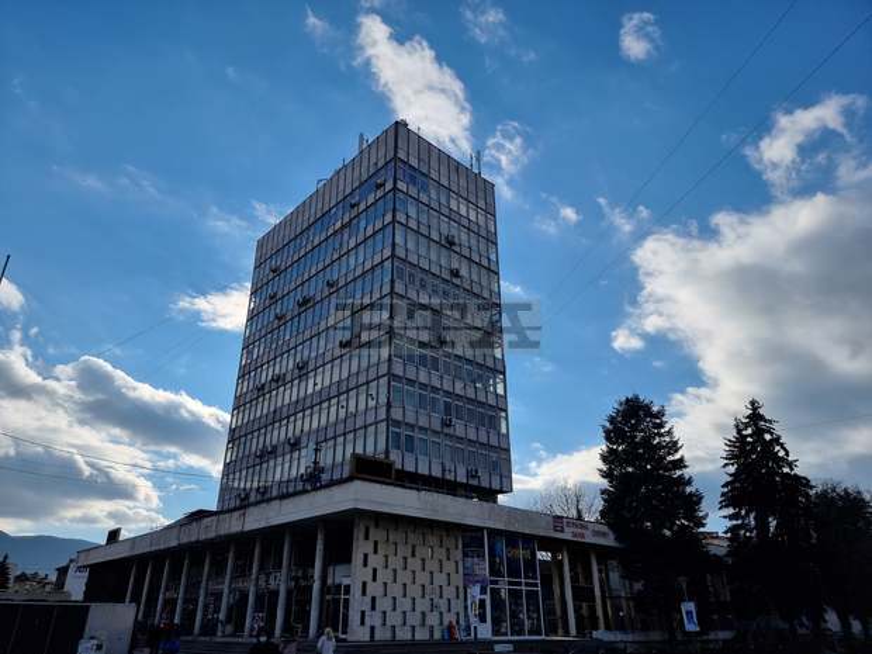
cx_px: 436
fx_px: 605
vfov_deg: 56.8
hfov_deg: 71.6
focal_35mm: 24
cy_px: 327
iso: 50
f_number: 1.8
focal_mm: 6.7
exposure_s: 1/1808
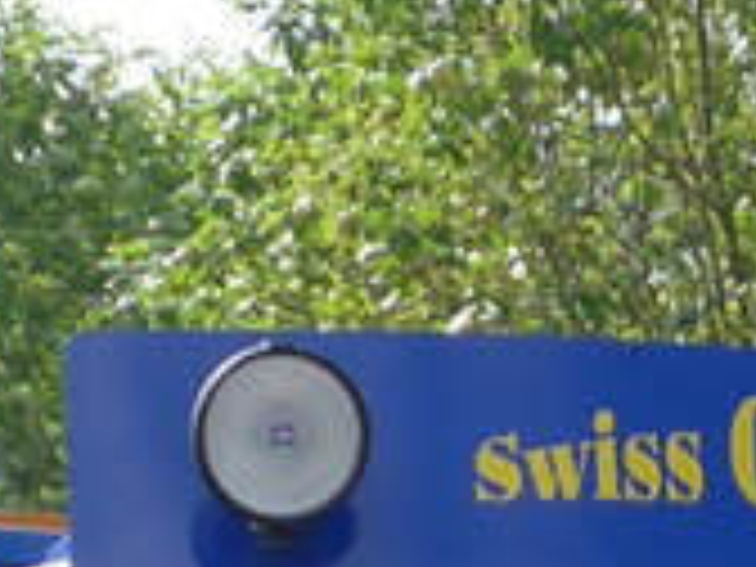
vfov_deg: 3.3
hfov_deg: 4.5
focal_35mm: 443
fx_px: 9675
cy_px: 1732
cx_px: 1048
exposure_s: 1/640
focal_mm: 12.7
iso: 80
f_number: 3.7
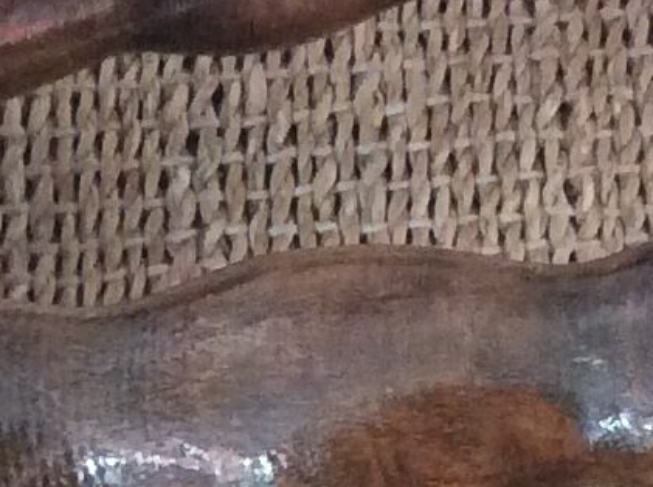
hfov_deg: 9.9
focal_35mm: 197
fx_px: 3709
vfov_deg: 7.5
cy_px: 279
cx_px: 783
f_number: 2.4
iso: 200
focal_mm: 3.3
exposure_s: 1/25
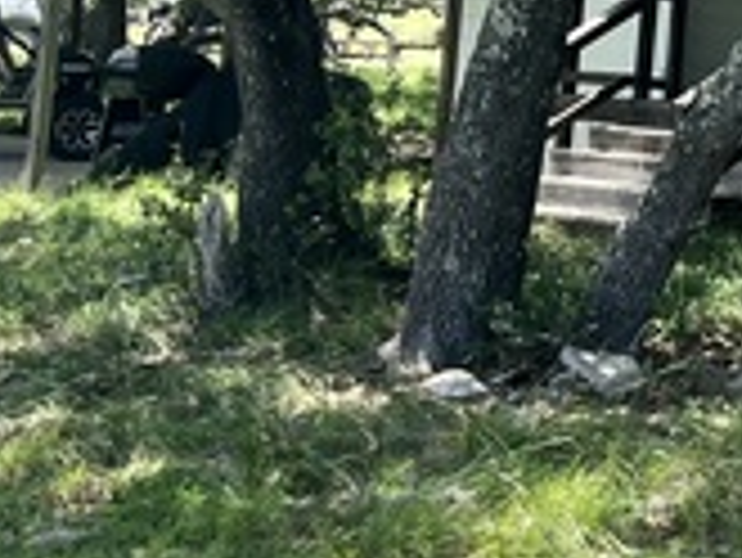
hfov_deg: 17.0
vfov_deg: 14.4
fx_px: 2167
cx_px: 1210
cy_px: -45
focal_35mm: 101
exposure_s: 1/1106
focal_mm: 5.1
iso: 50
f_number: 1.6
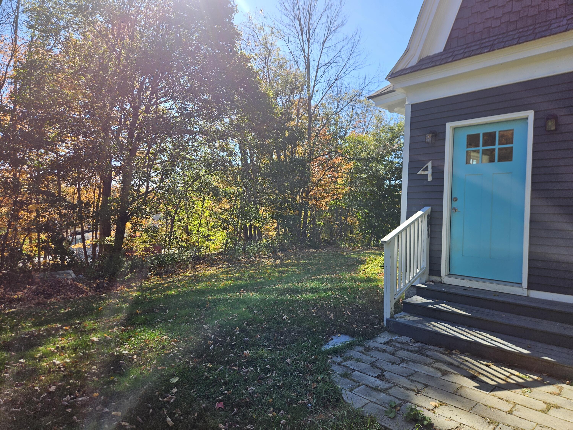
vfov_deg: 58.9
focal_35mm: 23
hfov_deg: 73.9
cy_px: 215
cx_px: 286
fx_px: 381
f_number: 1.8
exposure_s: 1/788
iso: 25
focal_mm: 5.4
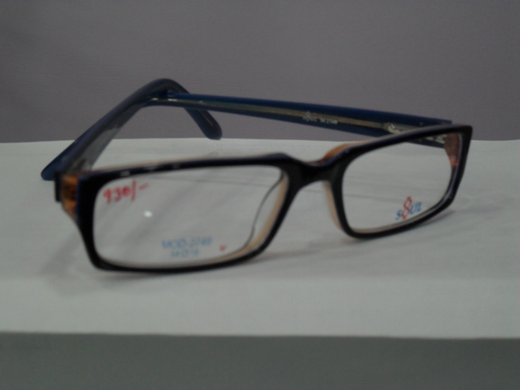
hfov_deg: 24.1
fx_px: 1217
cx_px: 260
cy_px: 195
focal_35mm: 81
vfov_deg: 18.2
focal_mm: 13.5
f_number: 4
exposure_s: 1/60
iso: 120
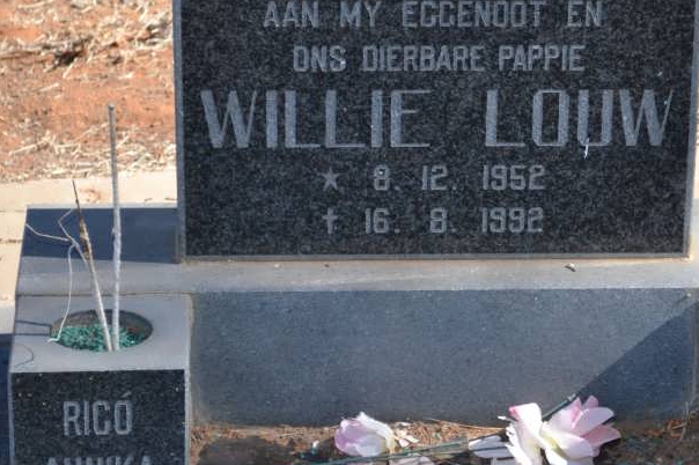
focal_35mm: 164
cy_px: 253
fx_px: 3182
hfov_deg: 12.5
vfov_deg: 8.4
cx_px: 469
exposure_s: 1/125
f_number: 5.6
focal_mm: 55
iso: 250
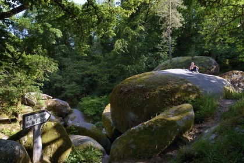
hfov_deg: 73.7
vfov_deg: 53.1
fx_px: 163
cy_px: 82
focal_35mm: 24
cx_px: 122
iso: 400
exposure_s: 1/160
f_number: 8
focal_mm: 24
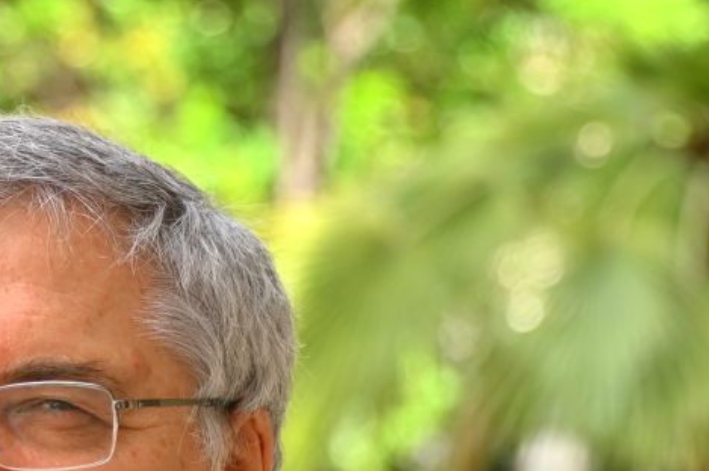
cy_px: 559
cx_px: 274
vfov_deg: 5.3
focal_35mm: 256
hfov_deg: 8.0
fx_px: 5038
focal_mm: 100
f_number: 5.6
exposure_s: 1/800
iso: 800
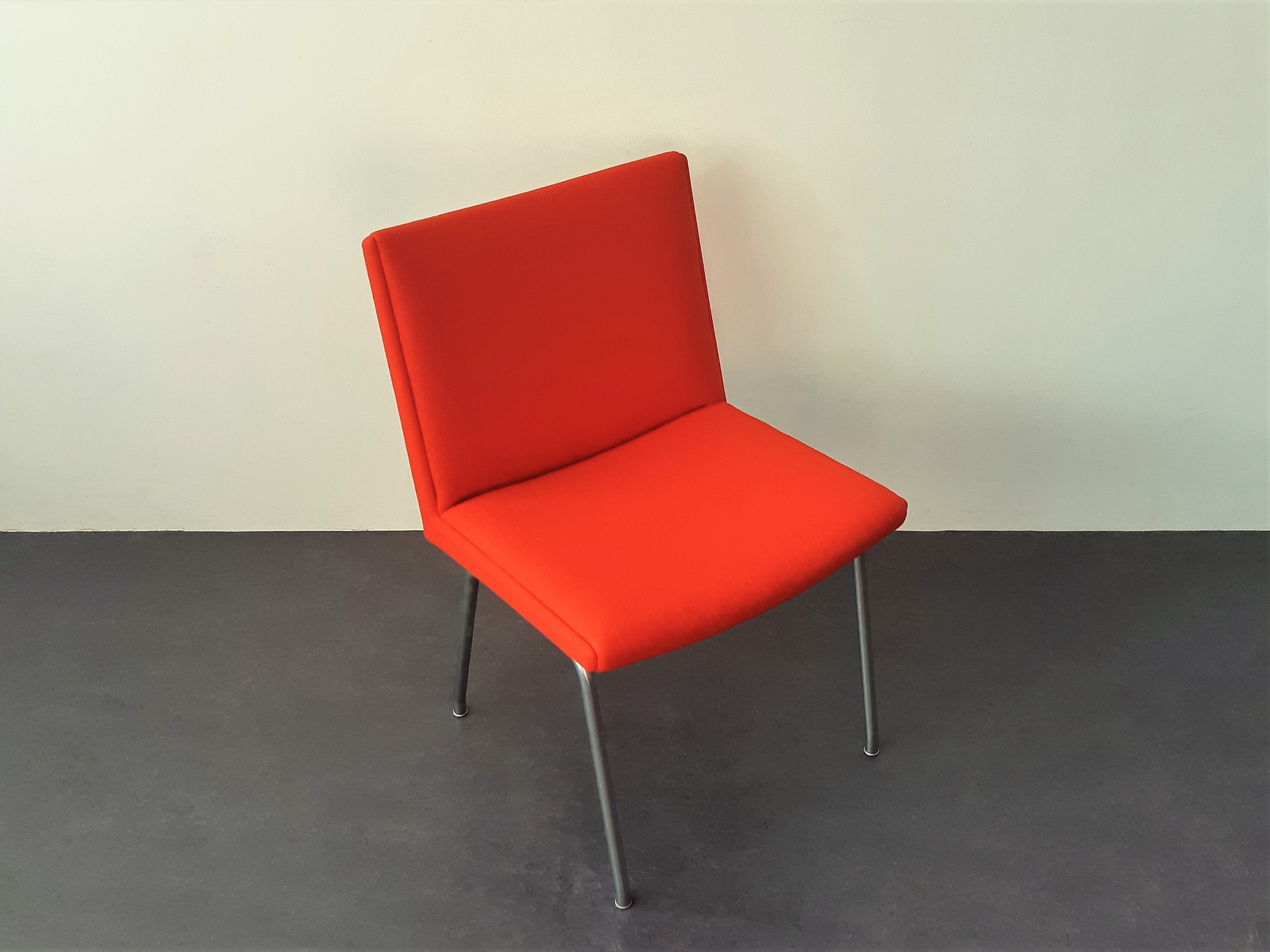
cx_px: 635
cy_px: 476
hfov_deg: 67.3
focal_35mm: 26
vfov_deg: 53.1
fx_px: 954
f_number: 1.7
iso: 80
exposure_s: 1/50
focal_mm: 3.93
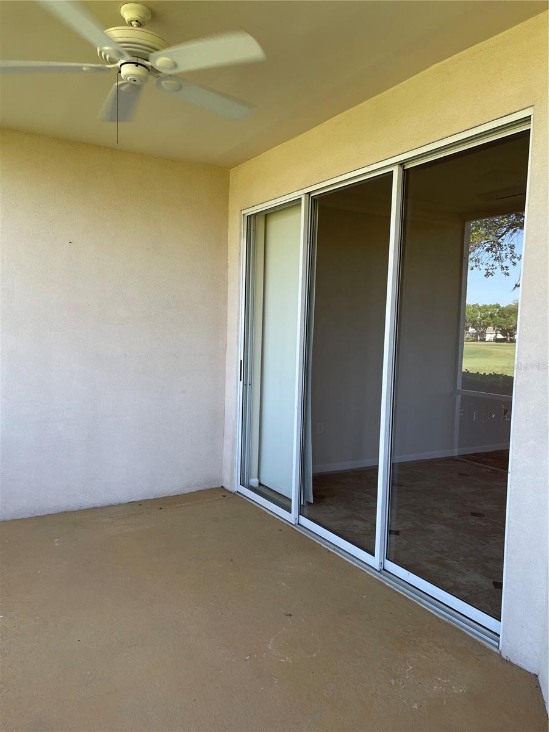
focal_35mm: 26
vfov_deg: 67.3
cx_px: 274
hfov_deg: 53.1
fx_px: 550
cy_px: 366
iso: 50
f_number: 1.6
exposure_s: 1/121
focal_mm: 5.1
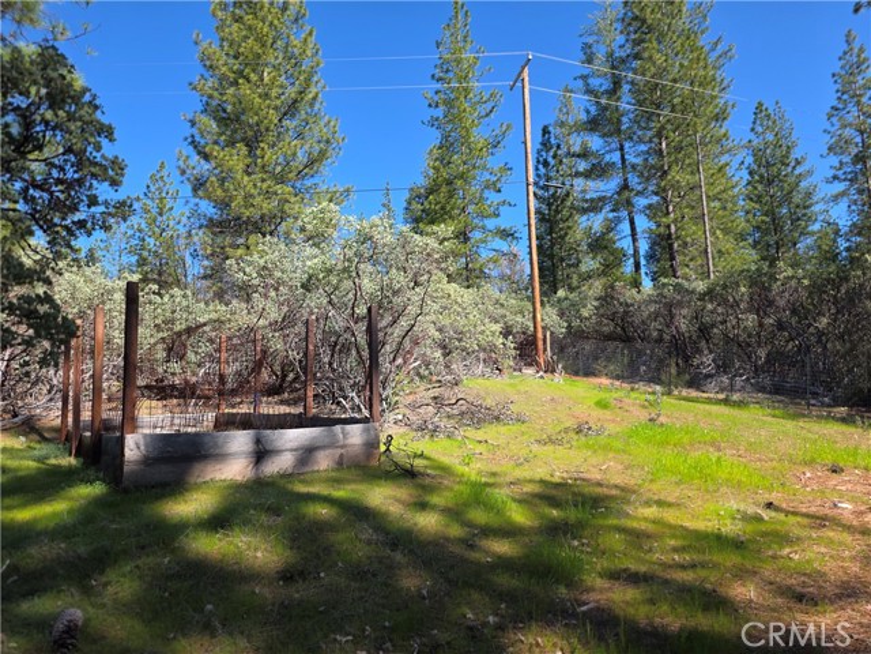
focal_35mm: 23
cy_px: 327
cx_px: 436
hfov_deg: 73.9
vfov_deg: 58.9
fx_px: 579
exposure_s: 1/2456
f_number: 1.7
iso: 80
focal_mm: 6.25
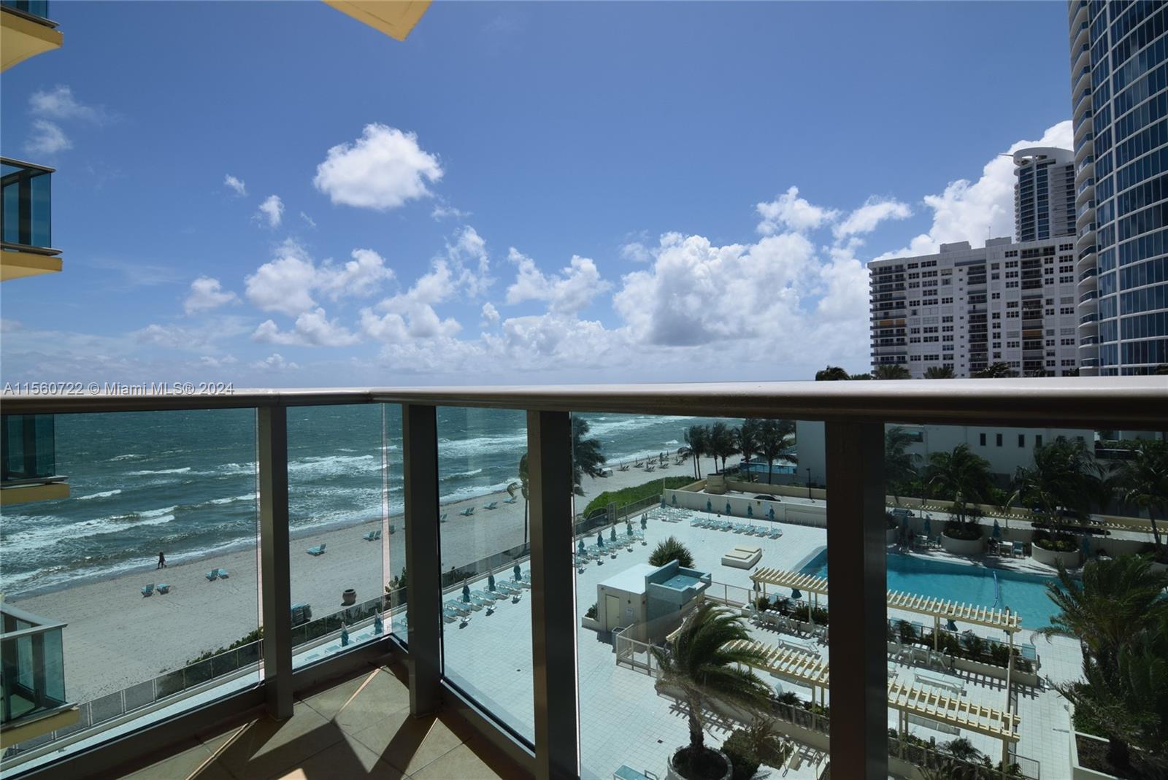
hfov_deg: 94.9
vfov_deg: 72.1
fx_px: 536
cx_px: 584
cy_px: 390
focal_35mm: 16
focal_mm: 11
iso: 250
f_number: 11
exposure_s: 1/500
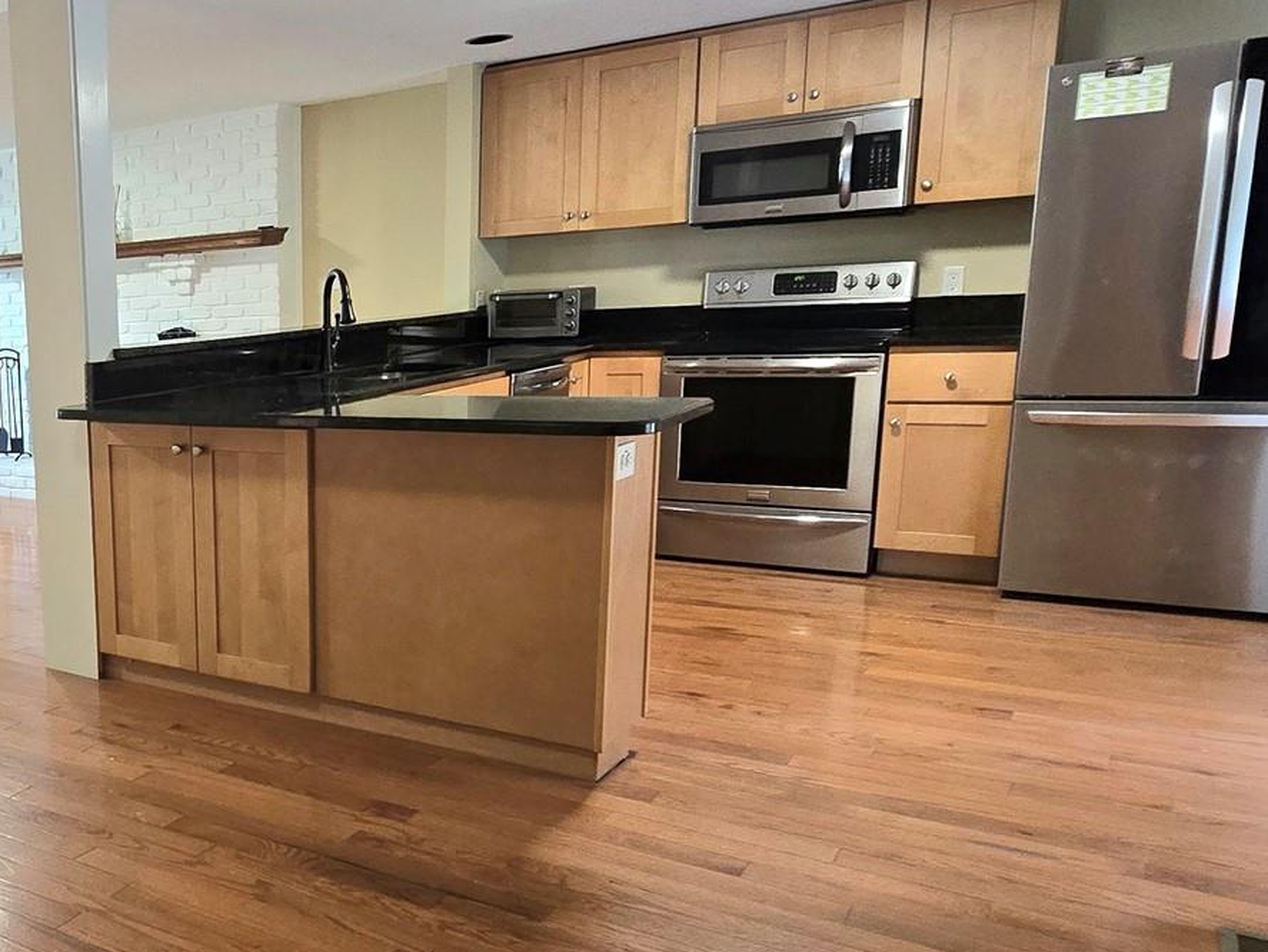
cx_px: 33
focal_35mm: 30
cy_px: 537
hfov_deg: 50.0
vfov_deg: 46.7
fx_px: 1099
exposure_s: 1/60.2
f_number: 2.2
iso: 200
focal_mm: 2.2
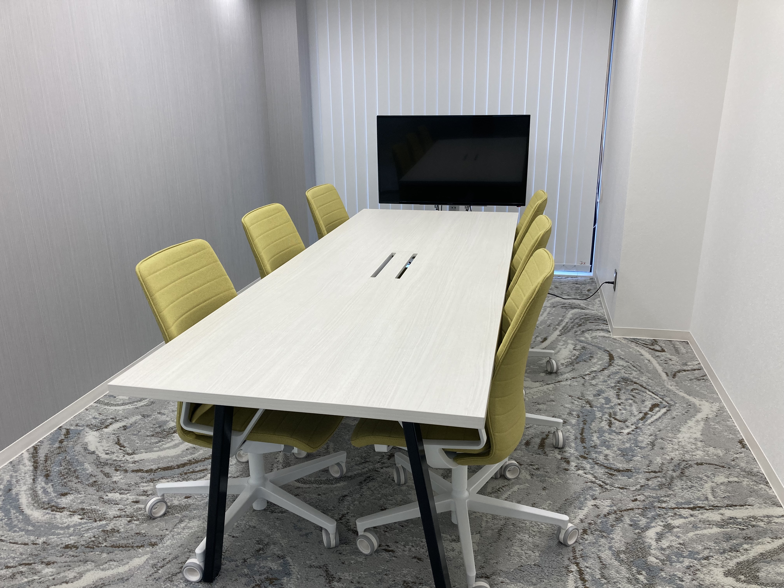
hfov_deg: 63.4
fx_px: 634
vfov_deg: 49.7
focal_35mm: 28
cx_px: 392
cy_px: 294
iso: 32
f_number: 1.8
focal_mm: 3.99
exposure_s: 1/120
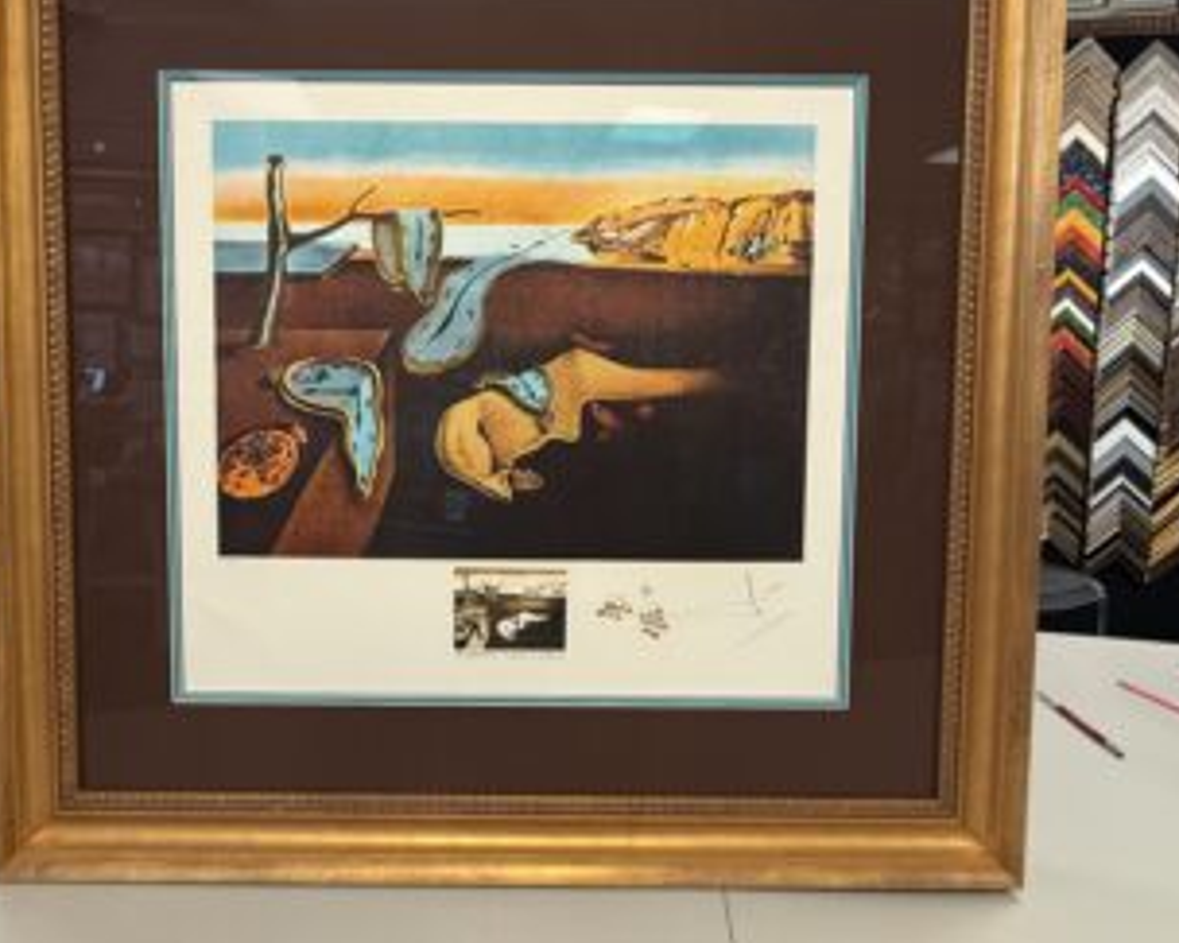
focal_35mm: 18
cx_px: 539
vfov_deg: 72.9
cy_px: 373
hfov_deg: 86.2
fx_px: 628
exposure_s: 1/60
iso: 200
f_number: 2.2
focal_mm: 2.22
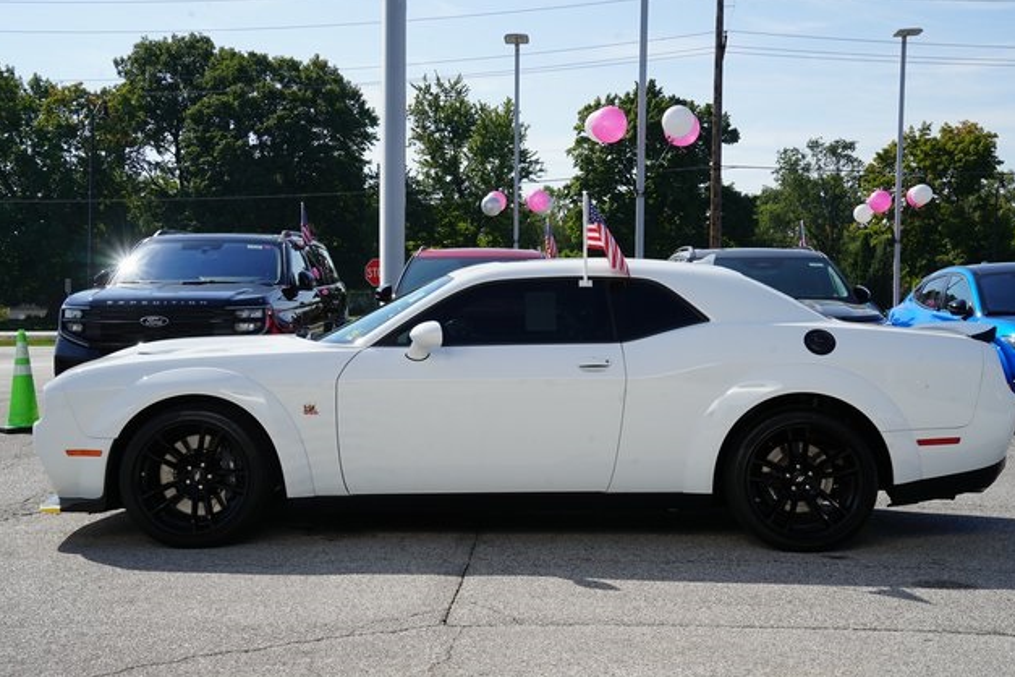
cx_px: 515
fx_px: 1381
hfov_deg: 40.3
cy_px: 336
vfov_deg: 27.5
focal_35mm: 49
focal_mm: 48
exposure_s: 1/125
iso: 100
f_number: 14
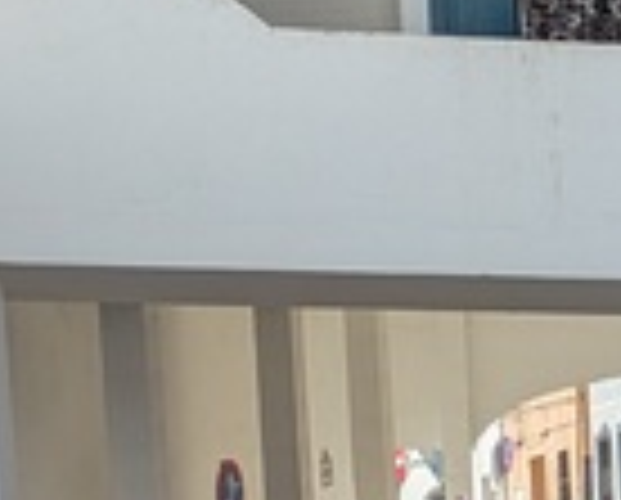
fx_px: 2597
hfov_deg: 10.8
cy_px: 640
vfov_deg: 10.7
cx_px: 1647
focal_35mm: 141
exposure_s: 1/1580
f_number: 1.89
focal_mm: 5.43
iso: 60
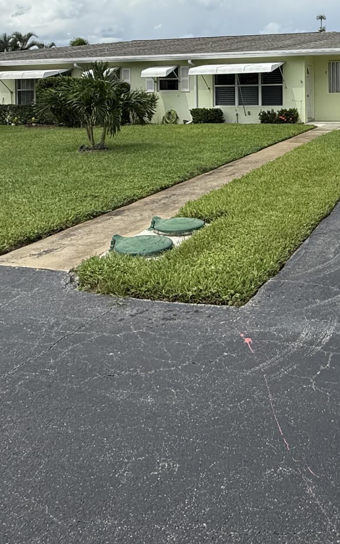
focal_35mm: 35
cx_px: 321
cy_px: 106
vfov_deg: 51.7
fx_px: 519
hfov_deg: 33.8
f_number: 2.2
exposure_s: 1/2841
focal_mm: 2.22
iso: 80
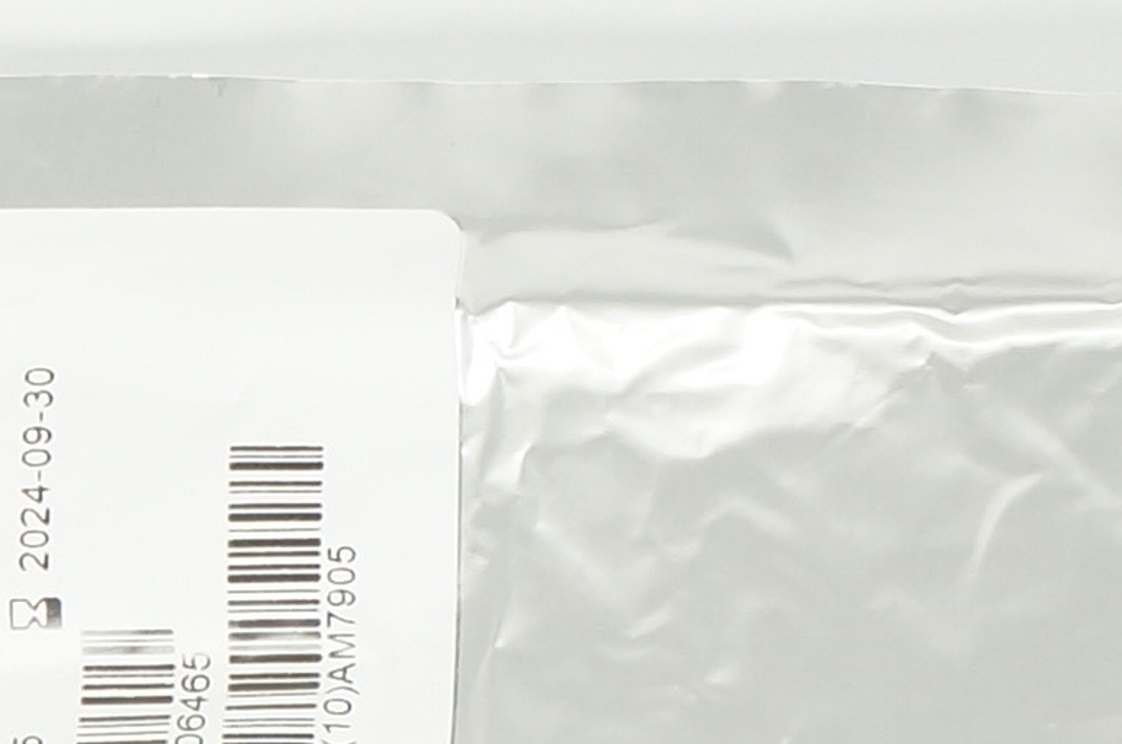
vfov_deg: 5.1
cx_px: -849
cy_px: 1086
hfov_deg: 7.5
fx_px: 8309
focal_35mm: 267
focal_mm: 28
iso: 400
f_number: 4.5
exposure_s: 1/80
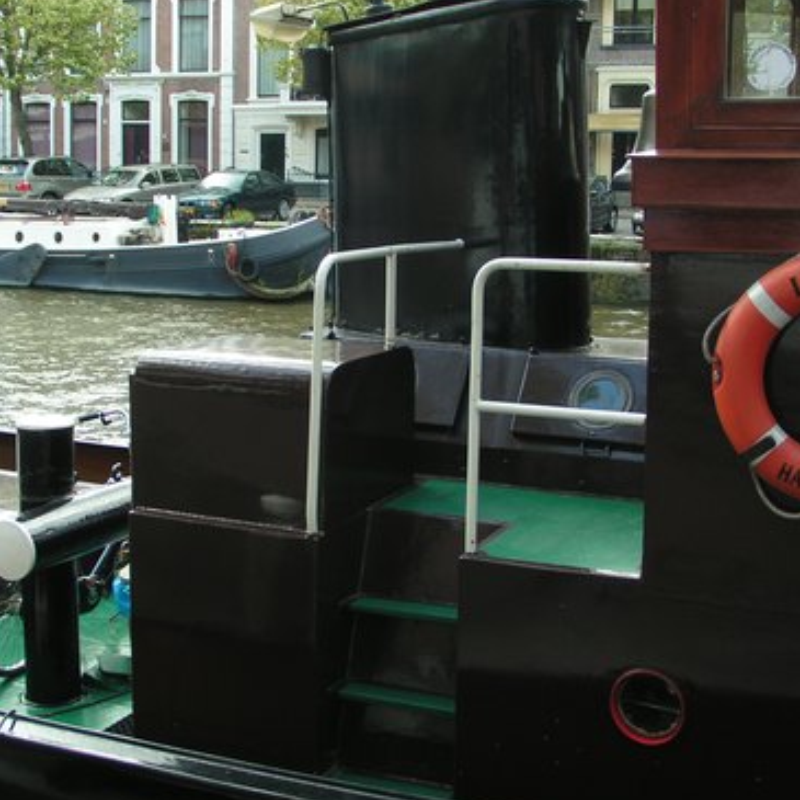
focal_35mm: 54
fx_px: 1412
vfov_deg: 31.6
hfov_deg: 31.6
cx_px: 404
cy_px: 356
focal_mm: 6.9
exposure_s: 1/80
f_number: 4
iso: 50
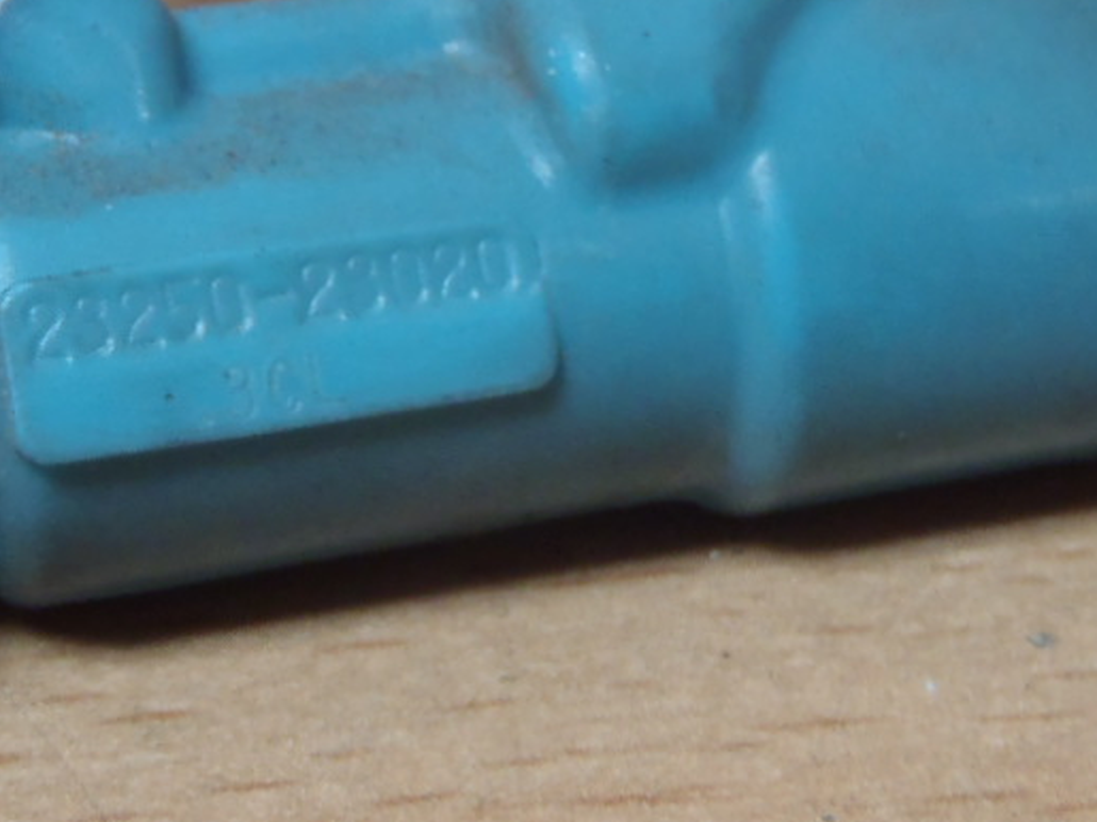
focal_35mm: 92
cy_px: 70
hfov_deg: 21.3
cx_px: 441
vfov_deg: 15.8
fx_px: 2915
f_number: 4.7
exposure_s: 1/4
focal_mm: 6.64
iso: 250
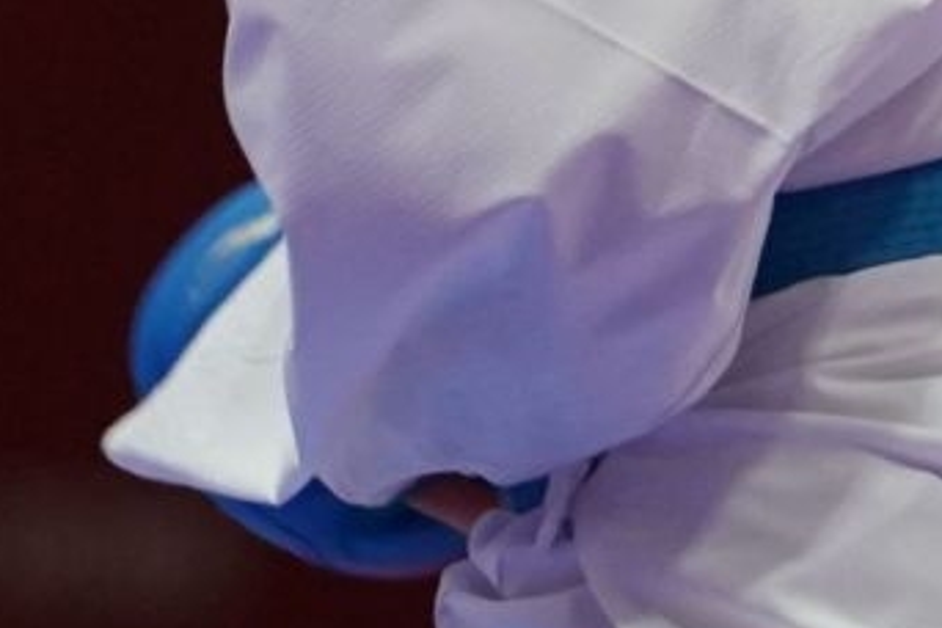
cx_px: -493
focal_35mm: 1965
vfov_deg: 0.7
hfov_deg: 1.0
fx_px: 51413
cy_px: -994
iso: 2500
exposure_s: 1/1000
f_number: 4
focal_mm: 249
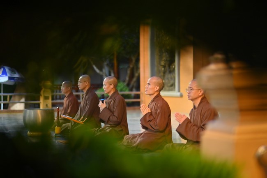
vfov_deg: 16.1
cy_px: 89
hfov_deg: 23.9
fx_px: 630
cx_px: 134
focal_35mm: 85
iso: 1250
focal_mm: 85
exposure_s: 1/100
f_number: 1.8
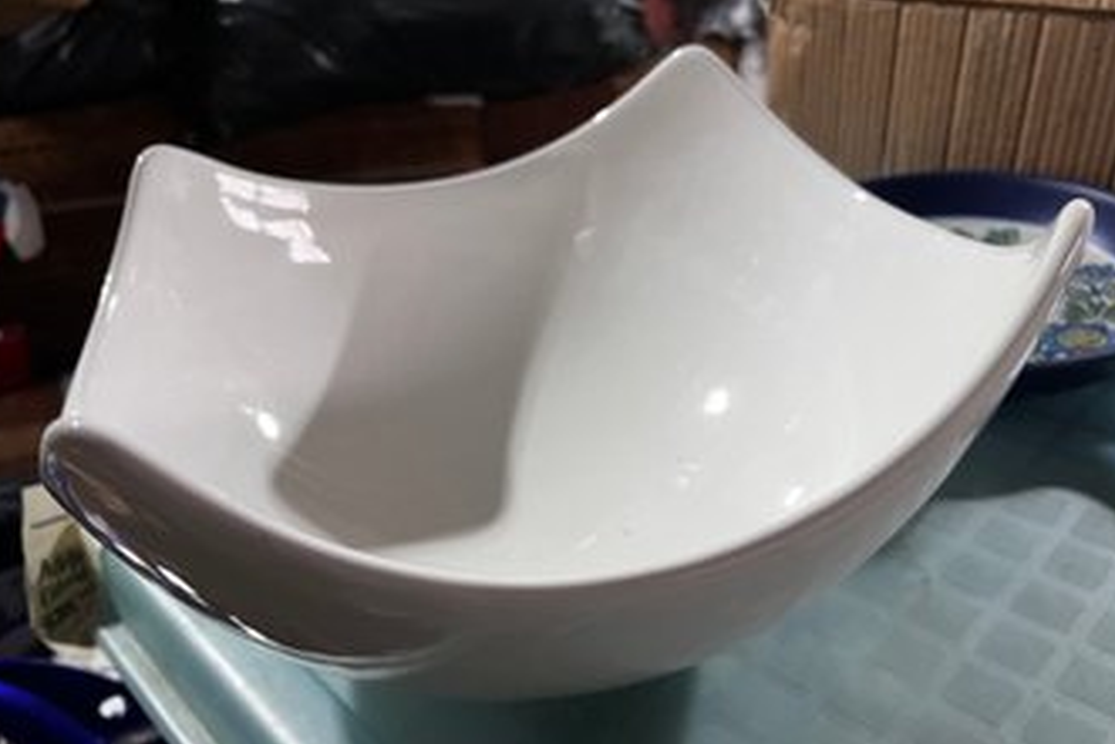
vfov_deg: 46.3
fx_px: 868
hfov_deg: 65.4
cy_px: 426
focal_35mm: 28
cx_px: 554
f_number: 1.5
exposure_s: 1/60
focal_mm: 5.7
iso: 250
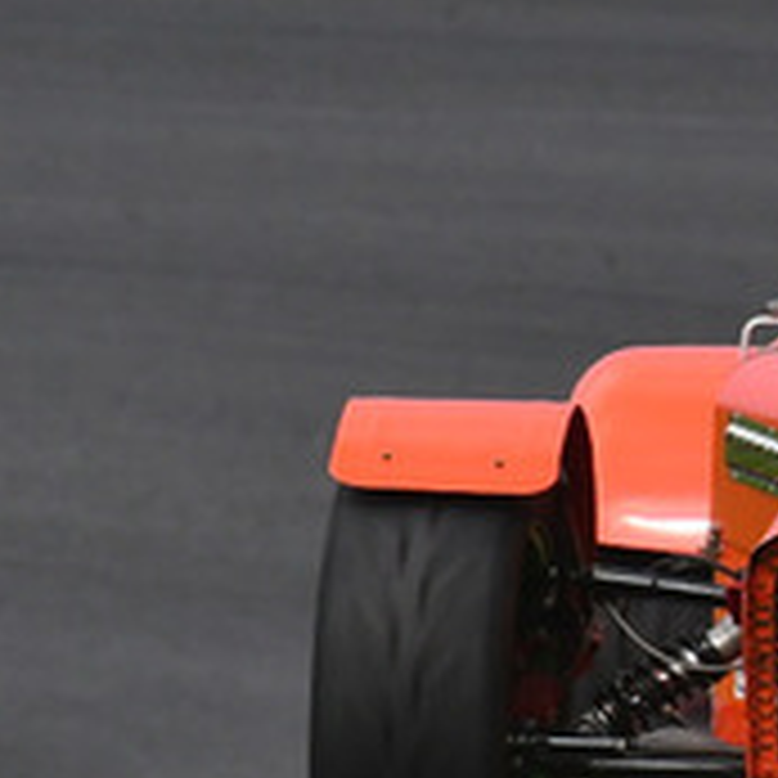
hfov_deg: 0.6
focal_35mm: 2718
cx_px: 1205
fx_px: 69113
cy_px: 108
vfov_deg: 0.6
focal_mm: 460
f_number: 10
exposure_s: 1/640
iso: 500
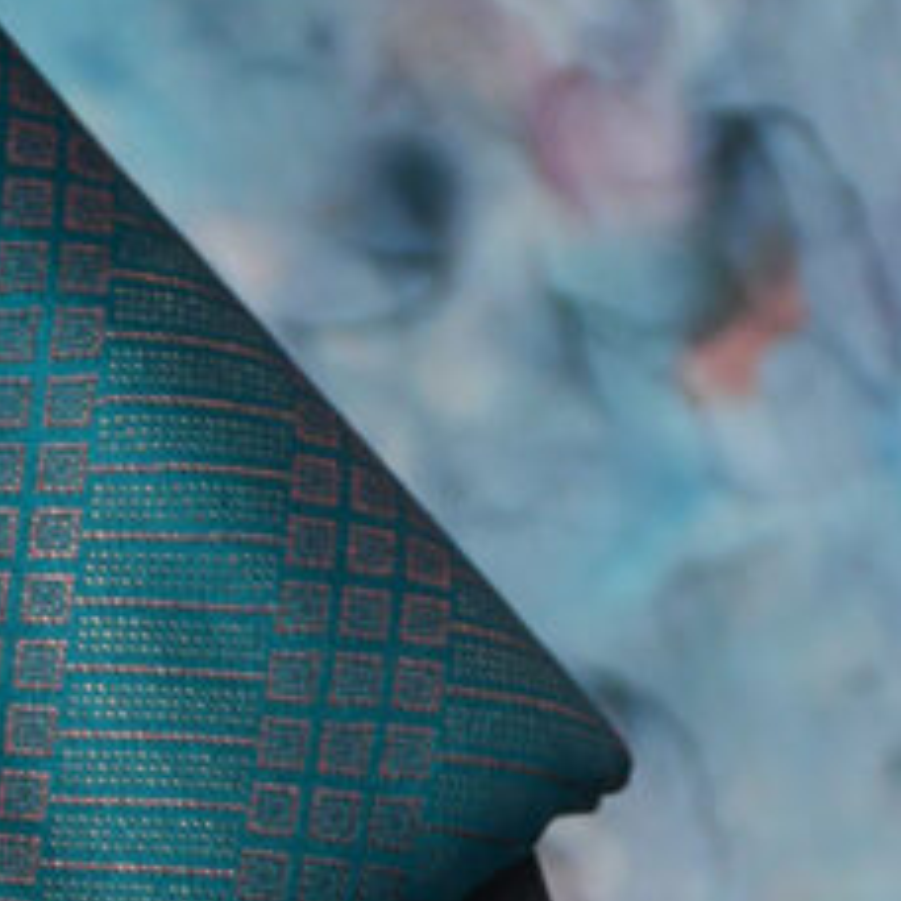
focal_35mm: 302
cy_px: 1415
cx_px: 4
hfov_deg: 5.8
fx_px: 8893
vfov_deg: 5.7
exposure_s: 1/160
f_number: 5
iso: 2000
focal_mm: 60
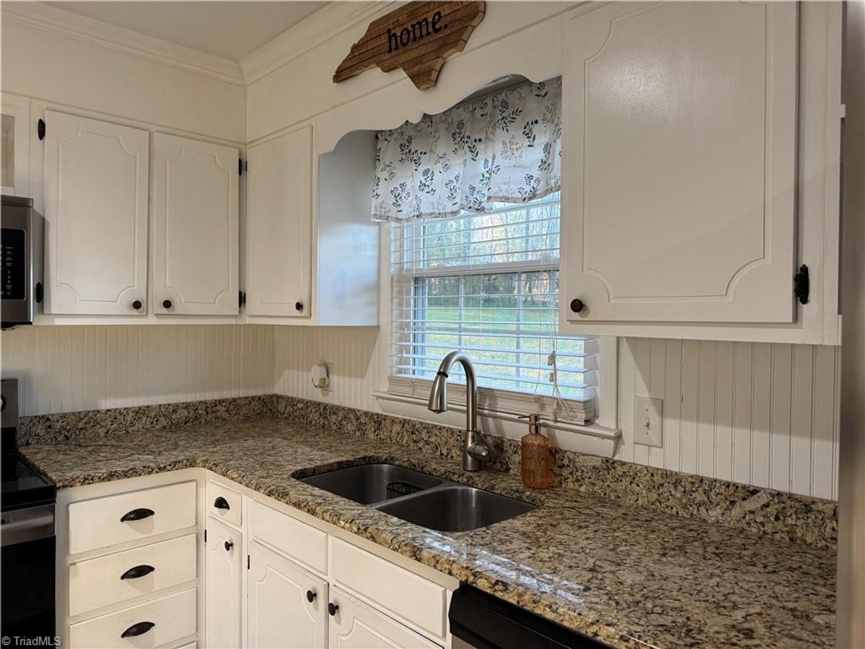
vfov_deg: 56.8
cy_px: 324
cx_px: 432
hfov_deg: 71.6
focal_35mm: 24
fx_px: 600
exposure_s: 1/120
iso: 200
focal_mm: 6.76
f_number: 1.78
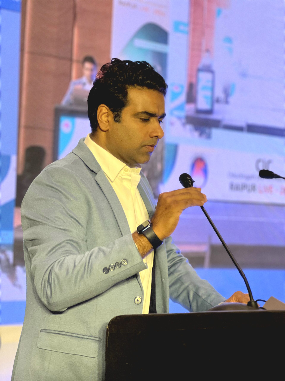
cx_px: 142
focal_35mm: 77
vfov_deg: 25.3
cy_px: 190
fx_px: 845
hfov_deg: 19.1
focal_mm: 9
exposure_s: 1/80
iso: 250
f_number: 2.8
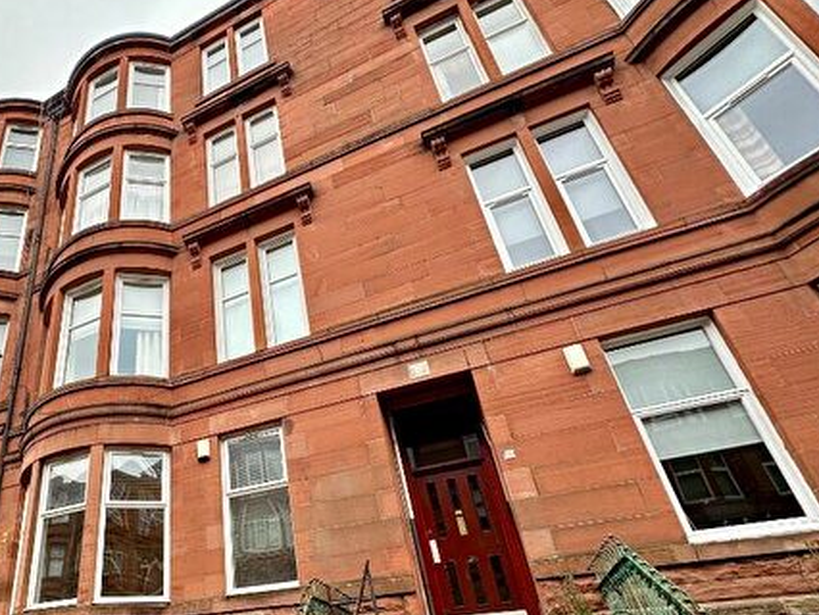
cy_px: 414
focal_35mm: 23
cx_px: 213
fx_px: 544
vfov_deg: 57.5
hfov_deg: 69.4
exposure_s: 1/108
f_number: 2.2
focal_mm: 2.22
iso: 40
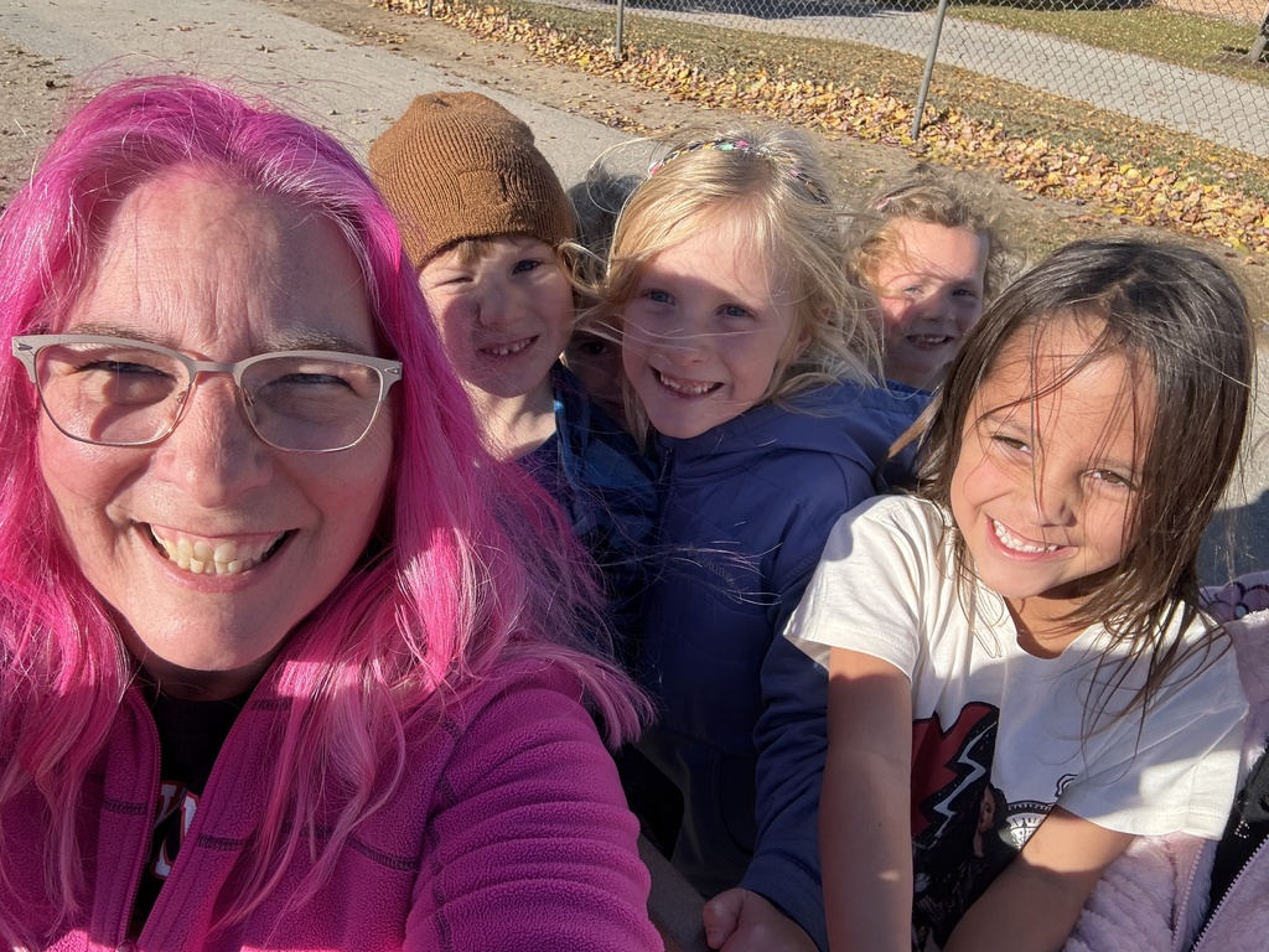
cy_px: 476
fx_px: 843
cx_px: 634
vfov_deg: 58.9
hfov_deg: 73.9
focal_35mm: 23
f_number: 1.9
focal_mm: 2.69
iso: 25
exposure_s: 1/1101
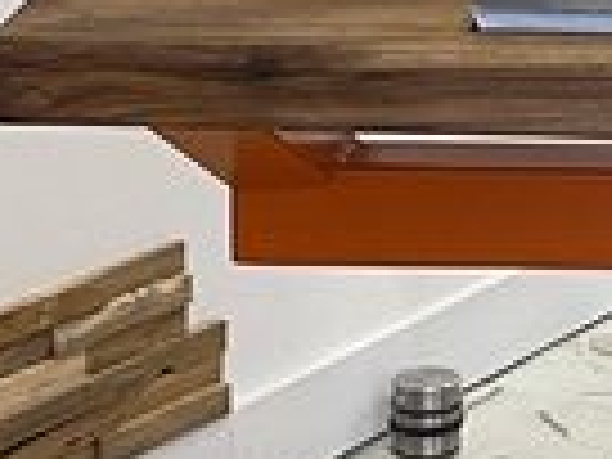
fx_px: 3607
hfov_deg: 9.5
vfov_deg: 7.1
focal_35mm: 204
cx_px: 850
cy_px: -322
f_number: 1.8
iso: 80
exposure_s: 1/50
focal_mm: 4.25
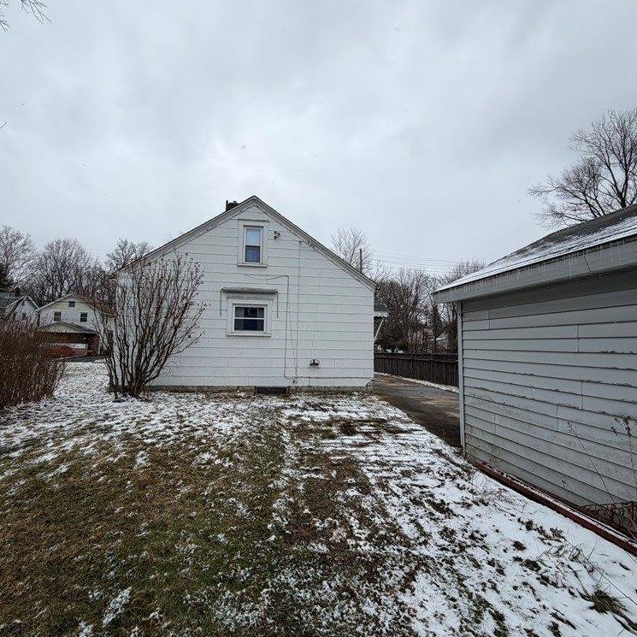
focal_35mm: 17
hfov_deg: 83.9
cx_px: 304
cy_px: 310
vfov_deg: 83.9
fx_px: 354
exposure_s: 1/770
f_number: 2.2
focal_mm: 2.22
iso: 32
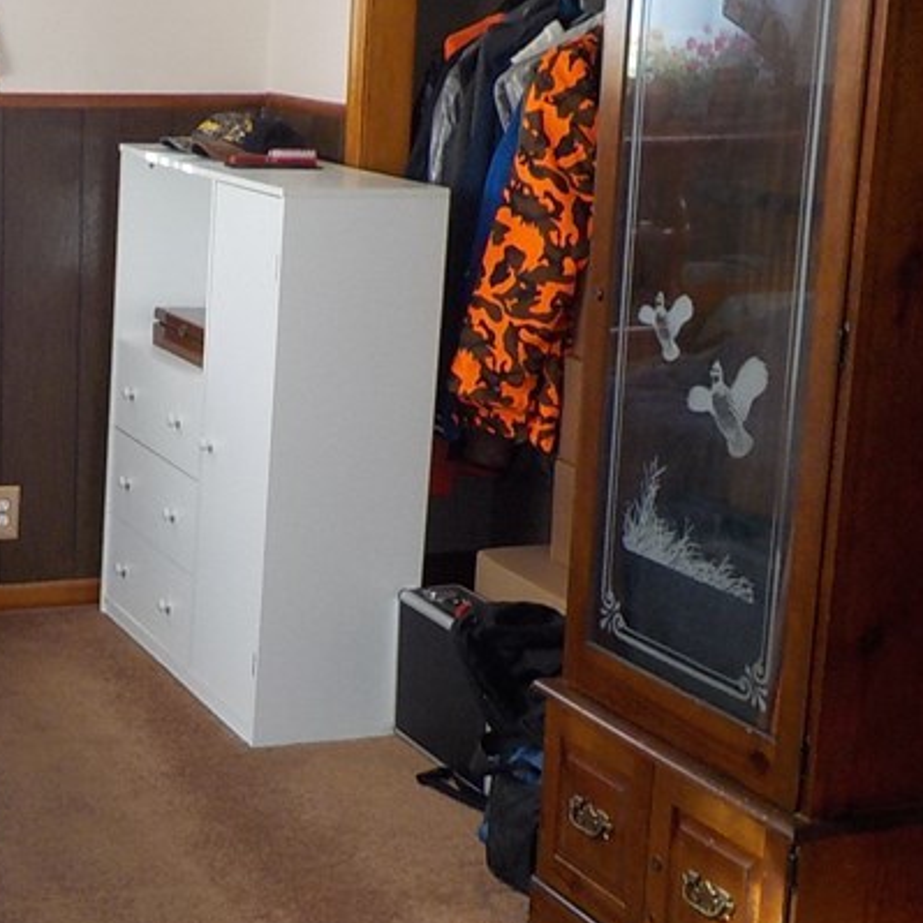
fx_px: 2051
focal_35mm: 68
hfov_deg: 24.2
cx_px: 5
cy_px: 477
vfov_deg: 25.4
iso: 140
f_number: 3.3
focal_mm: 4.1
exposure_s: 1/30
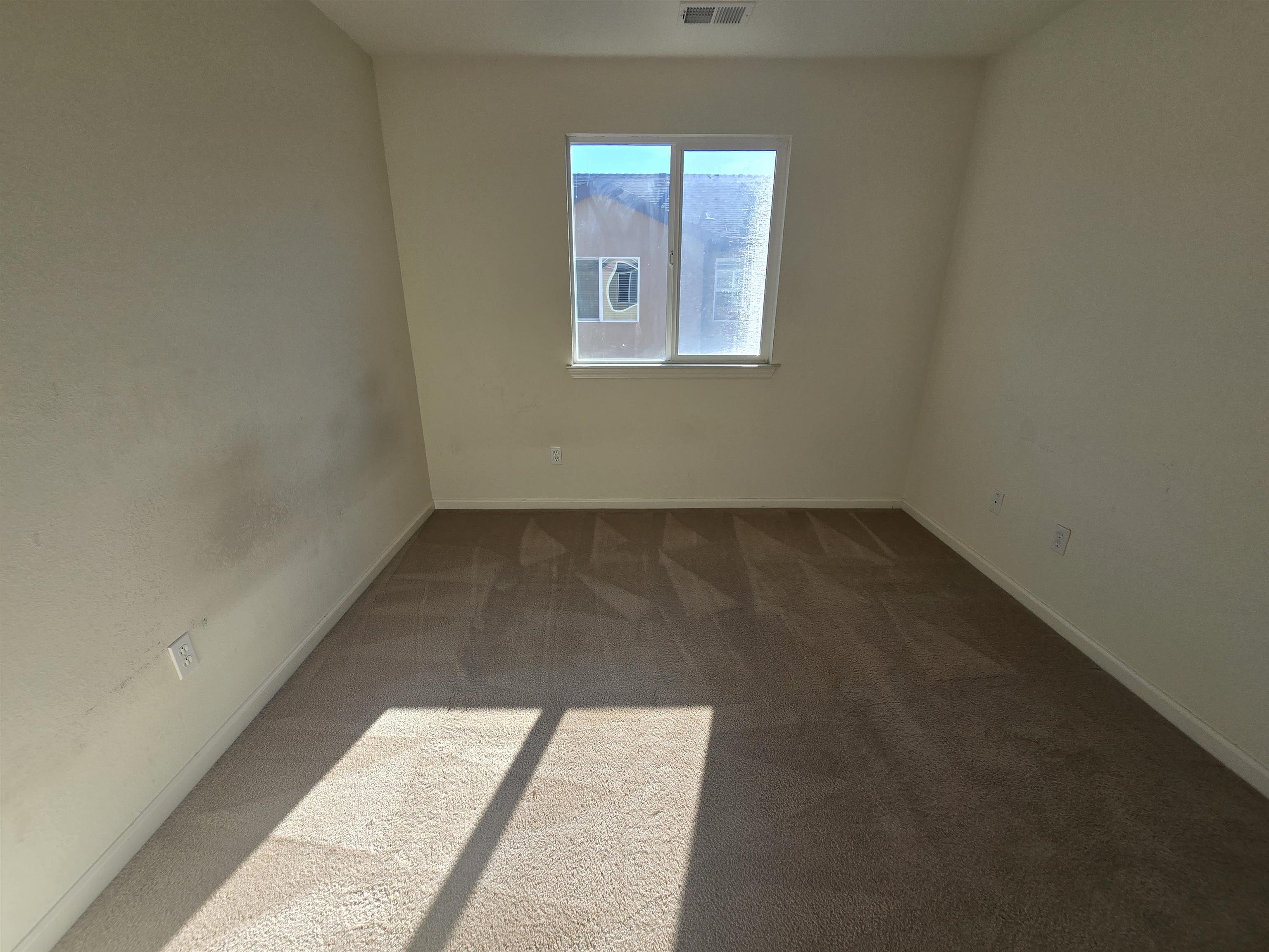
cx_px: 634
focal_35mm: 13
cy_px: 476
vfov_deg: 89.9
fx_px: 477
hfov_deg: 106.2
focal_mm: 2.2
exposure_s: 1/553
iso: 50
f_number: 2.2
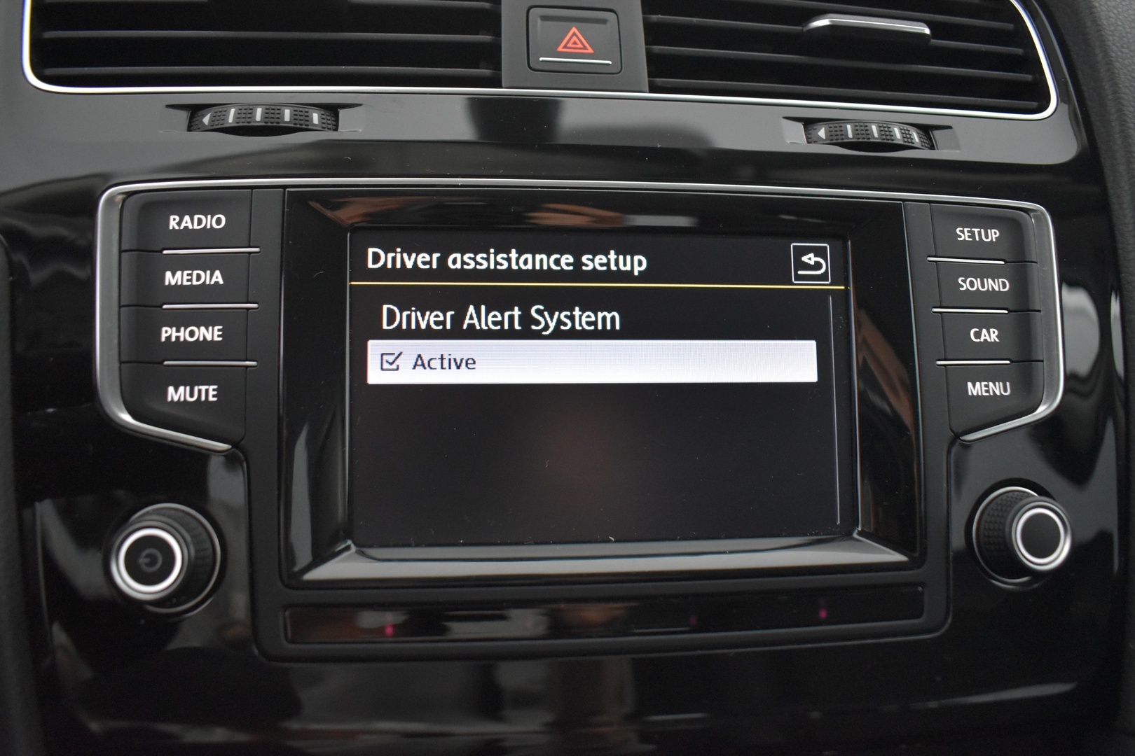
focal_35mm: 27
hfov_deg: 67.4
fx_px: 851
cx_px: 568
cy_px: 378
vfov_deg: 47.9
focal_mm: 18
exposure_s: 1/20
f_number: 3.5
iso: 3200
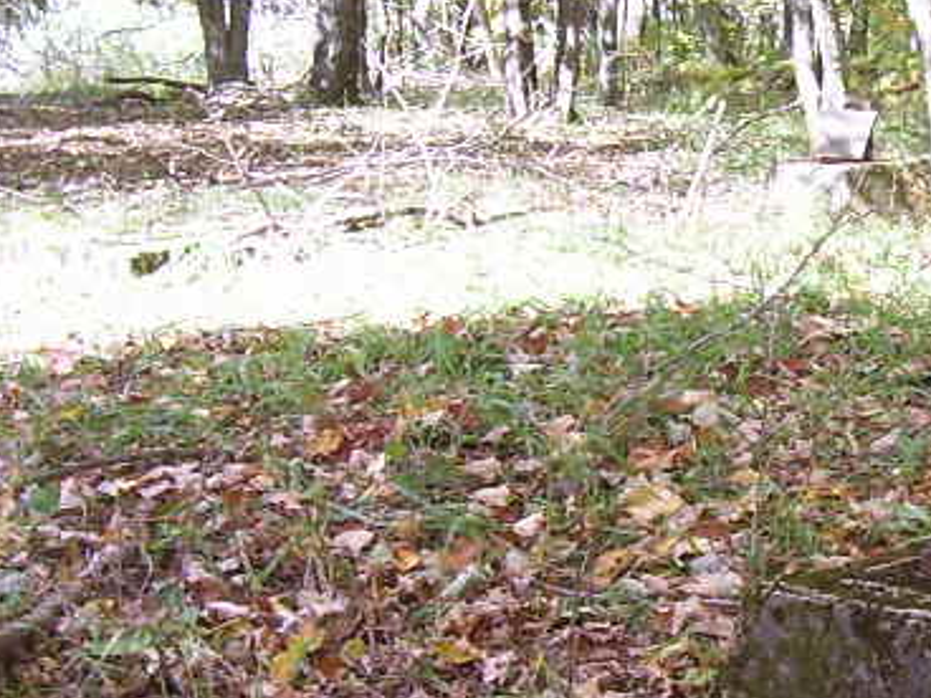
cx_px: 931
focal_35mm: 111
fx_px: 2985
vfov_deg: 13.3
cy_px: 339
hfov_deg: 17.3
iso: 80
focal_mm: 5.6
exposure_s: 1/90
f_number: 2.7
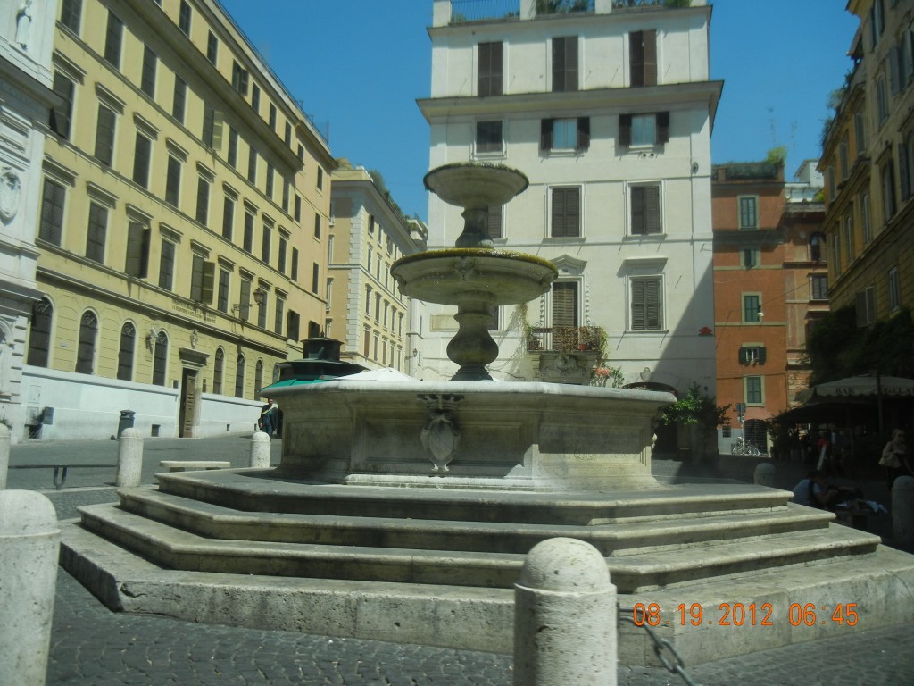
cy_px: 343
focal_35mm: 30
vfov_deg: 46.8
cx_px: 457
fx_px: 792
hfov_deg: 60.0
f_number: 7
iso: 160
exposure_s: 1/384
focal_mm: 5.4
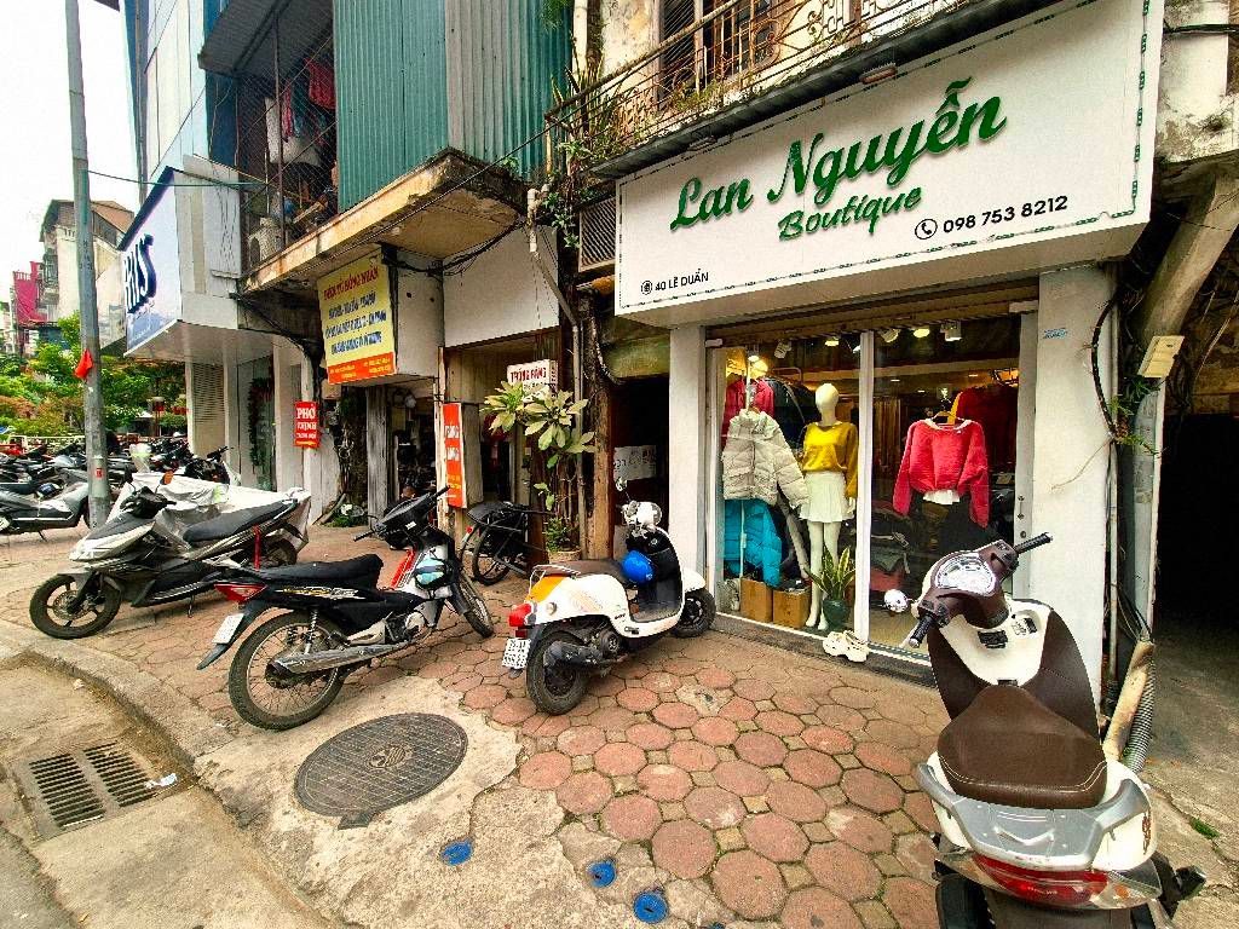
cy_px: 464
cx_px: 620
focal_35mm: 13
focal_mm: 2.2
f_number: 2.2
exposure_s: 1/526
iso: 50
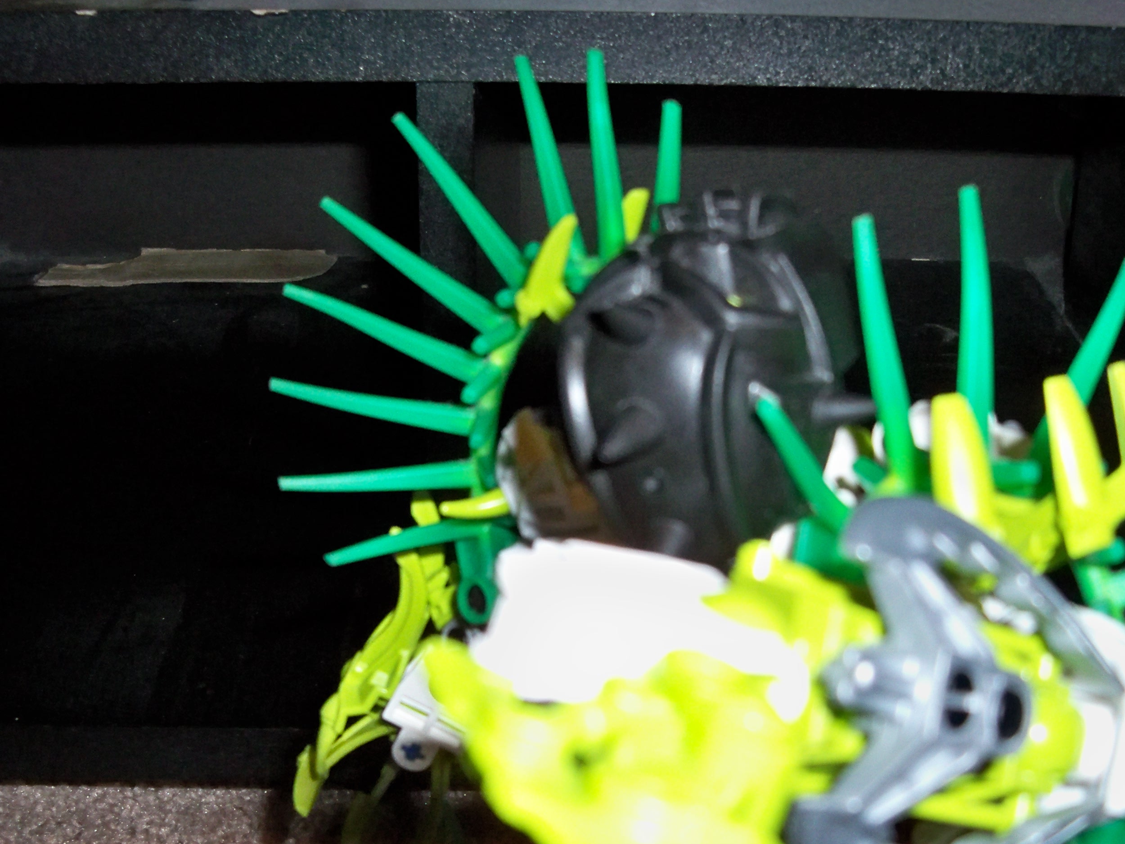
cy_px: 650
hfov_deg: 34.2
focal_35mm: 56
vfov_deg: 25.7
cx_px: 706
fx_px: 1820
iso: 200
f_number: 3.5
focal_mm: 6.2
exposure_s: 1/30
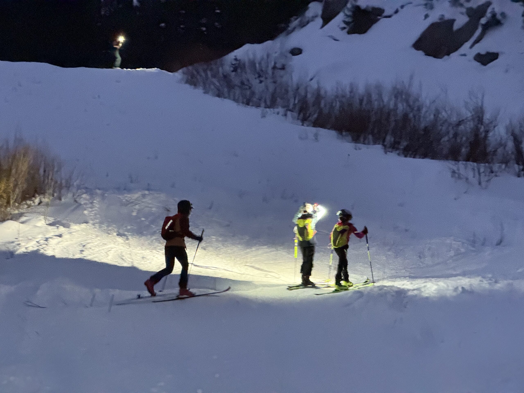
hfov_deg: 16.4
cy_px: 196
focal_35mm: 120
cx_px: 262
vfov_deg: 12.3
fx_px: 1817
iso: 2000
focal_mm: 15.66
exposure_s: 1/27
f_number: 2.8
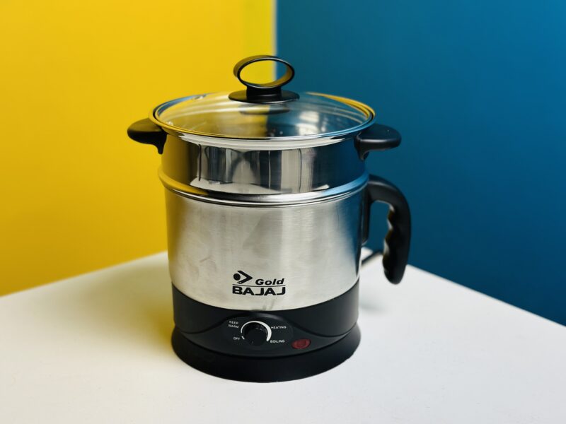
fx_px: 785
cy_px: 212
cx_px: 283
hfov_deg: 39.7
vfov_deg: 30.3
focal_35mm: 48
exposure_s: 1/50
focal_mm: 6.86
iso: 250
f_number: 1.78
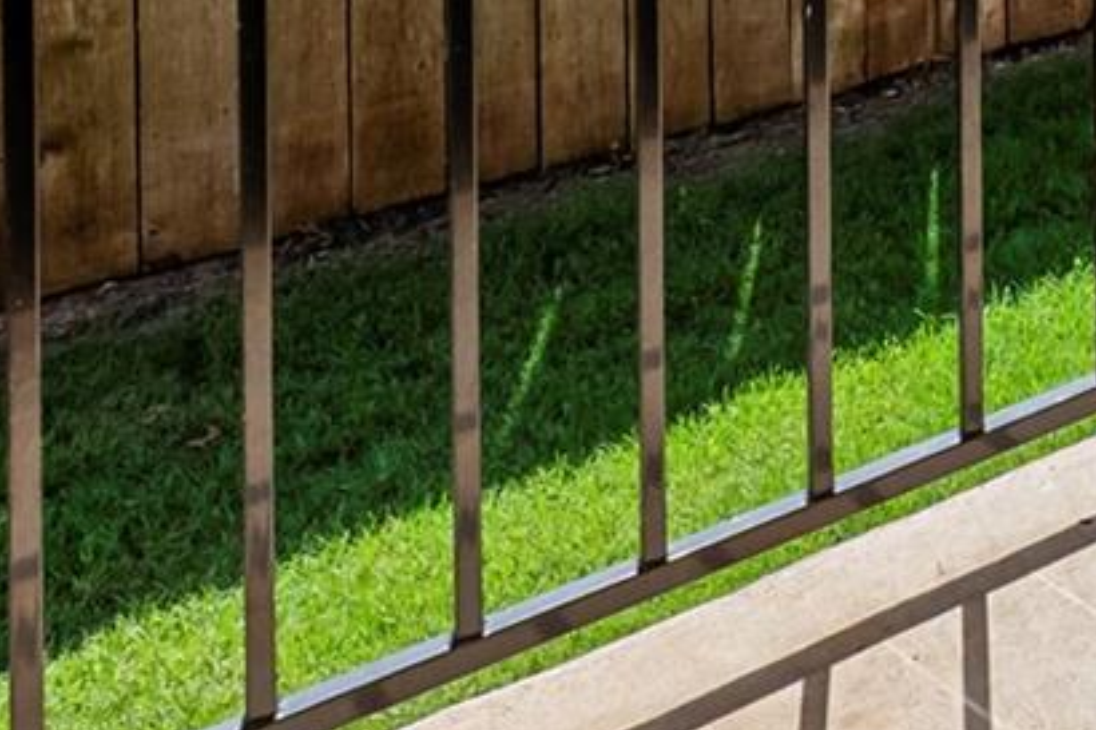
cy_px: -763
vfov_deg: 16.6
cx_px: 1914
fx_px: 1826
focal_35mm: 60
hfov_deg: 22.2
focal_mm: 12
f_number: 11
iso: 160
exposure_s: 1/25
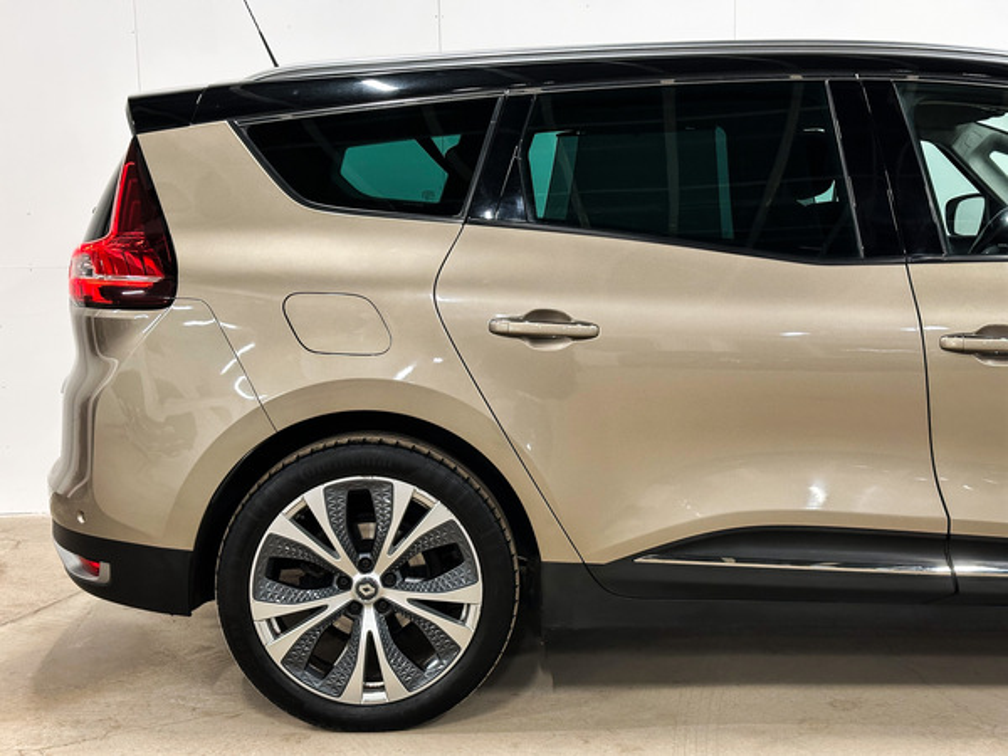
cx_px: 504
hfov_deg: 39.7
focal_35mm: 48
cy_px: 378
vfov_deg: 30.3
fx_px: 1398
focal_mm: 6.86
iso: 200
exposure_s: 1/35
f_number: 1.8
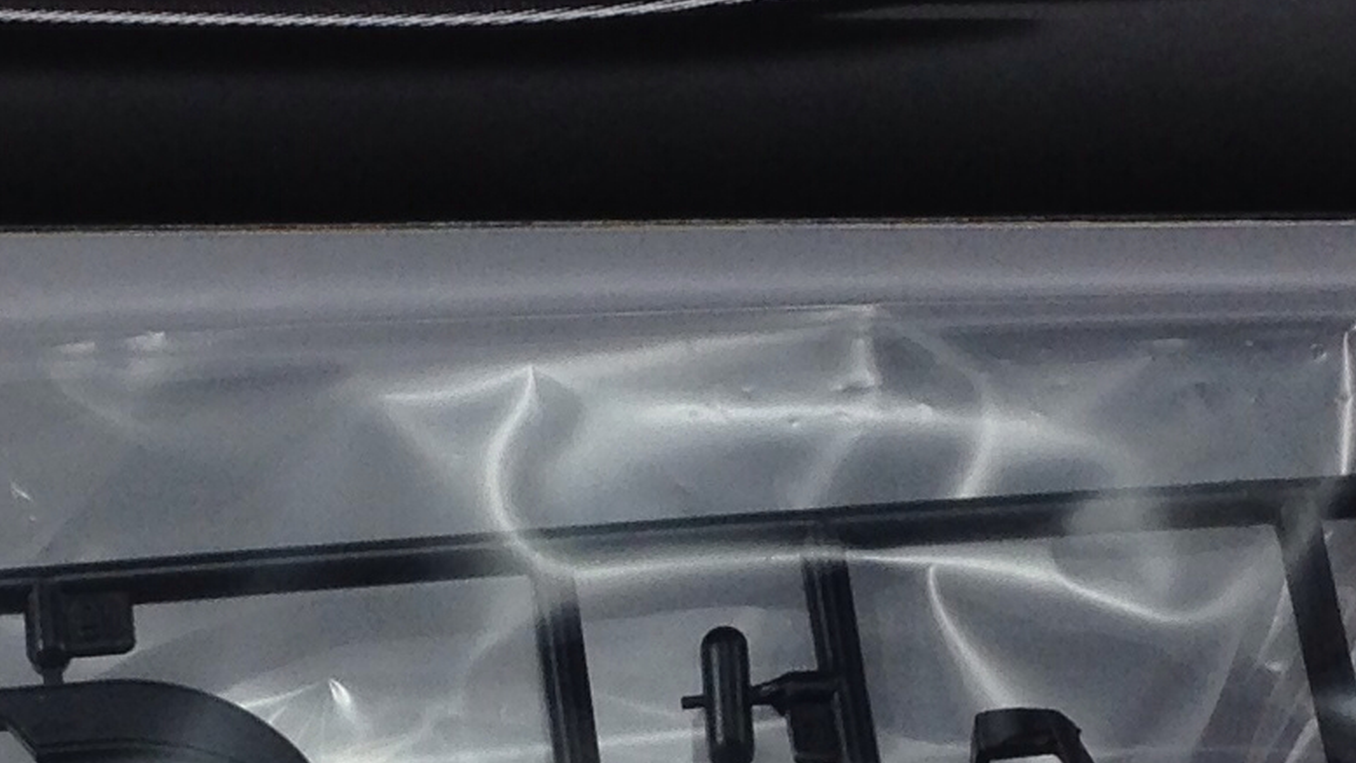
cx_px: 511
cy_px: 784
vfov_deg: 8.0
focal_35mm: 151
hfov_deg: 14.2
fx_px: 5429
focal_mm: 4.12
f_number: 2.4
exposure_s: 1/120
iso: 64
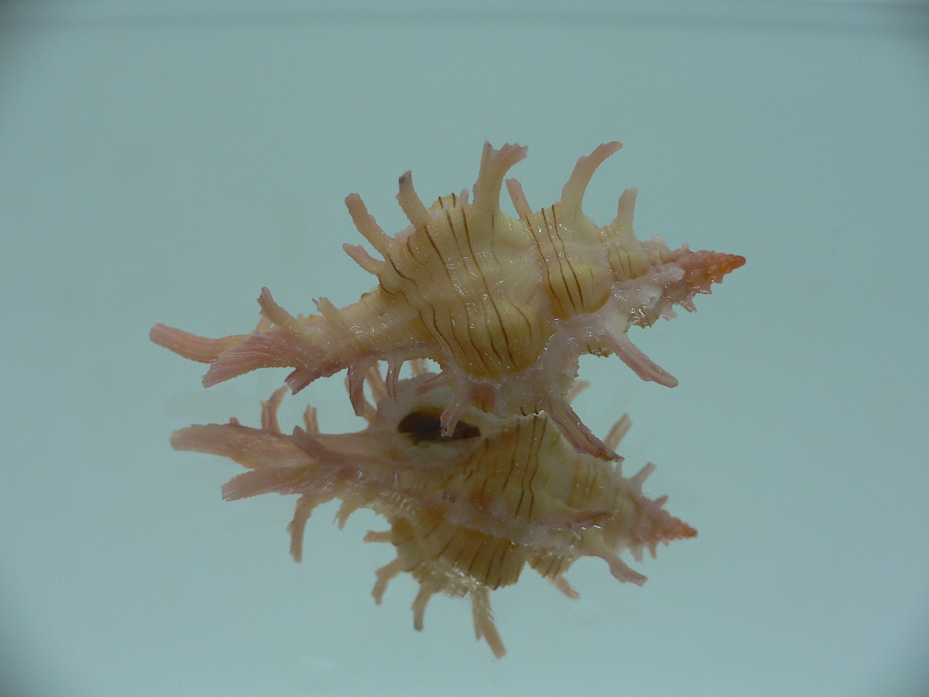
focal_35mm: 35
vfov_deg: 40.7
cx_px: 464
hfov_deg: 52.6
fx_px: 939
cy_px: 348
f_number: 2.8
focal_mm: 4.6
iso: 80
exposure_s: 1/60
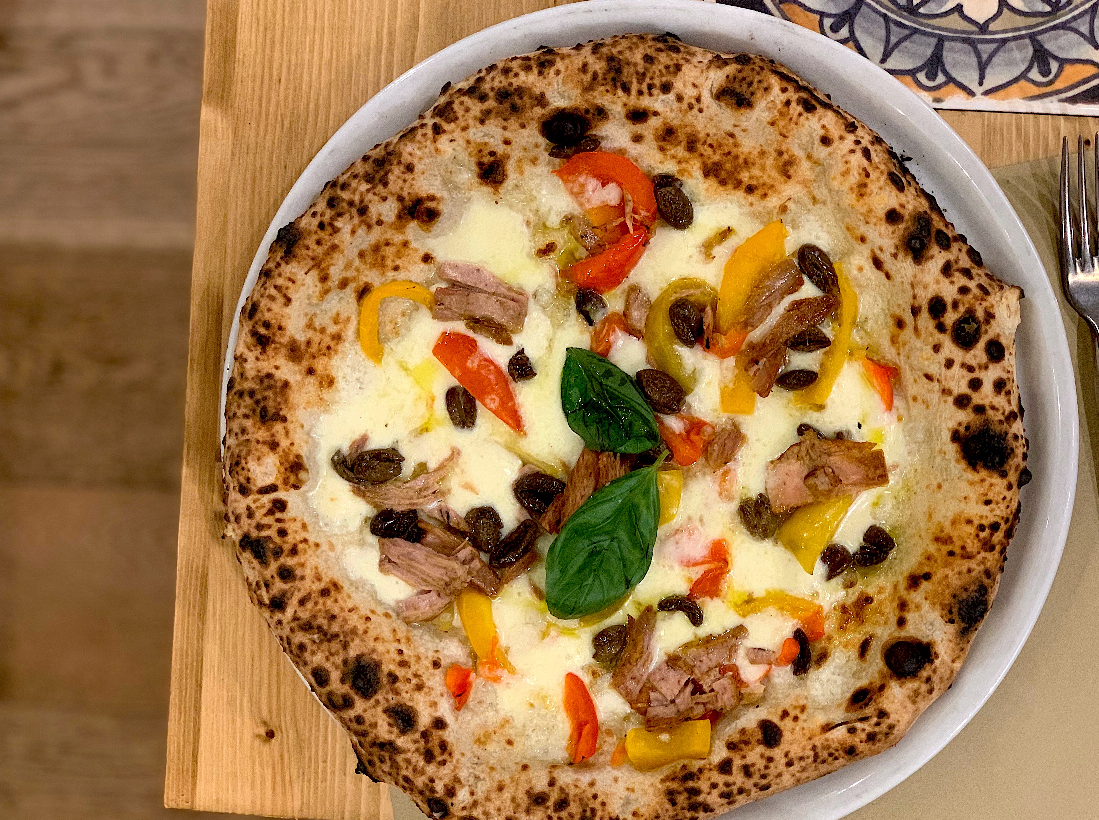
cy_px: 438
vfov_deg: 23.2
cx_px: 625
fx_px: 1996
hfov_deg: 30.7
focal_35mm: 63
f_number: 2.4
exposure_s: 1/50
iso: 200
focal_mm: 6
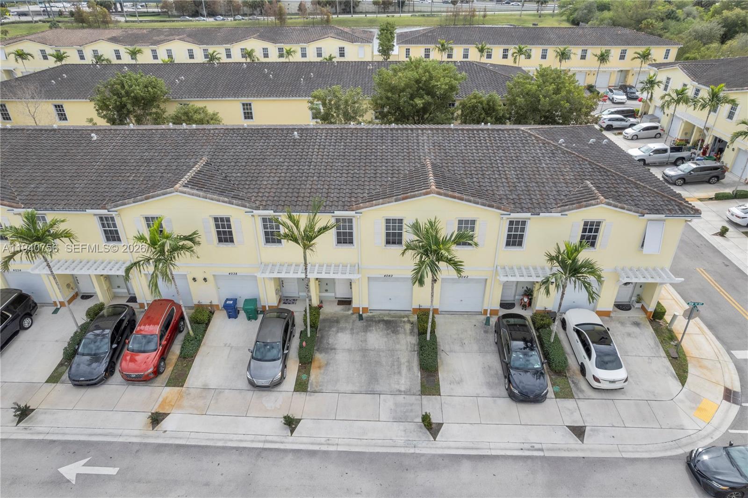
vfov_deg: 57.2
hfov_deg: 78.6
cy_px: 249
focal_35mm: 22
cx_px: 374
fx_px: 457
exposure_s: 1/1600
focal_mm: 8.38
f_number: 2.8
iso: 110
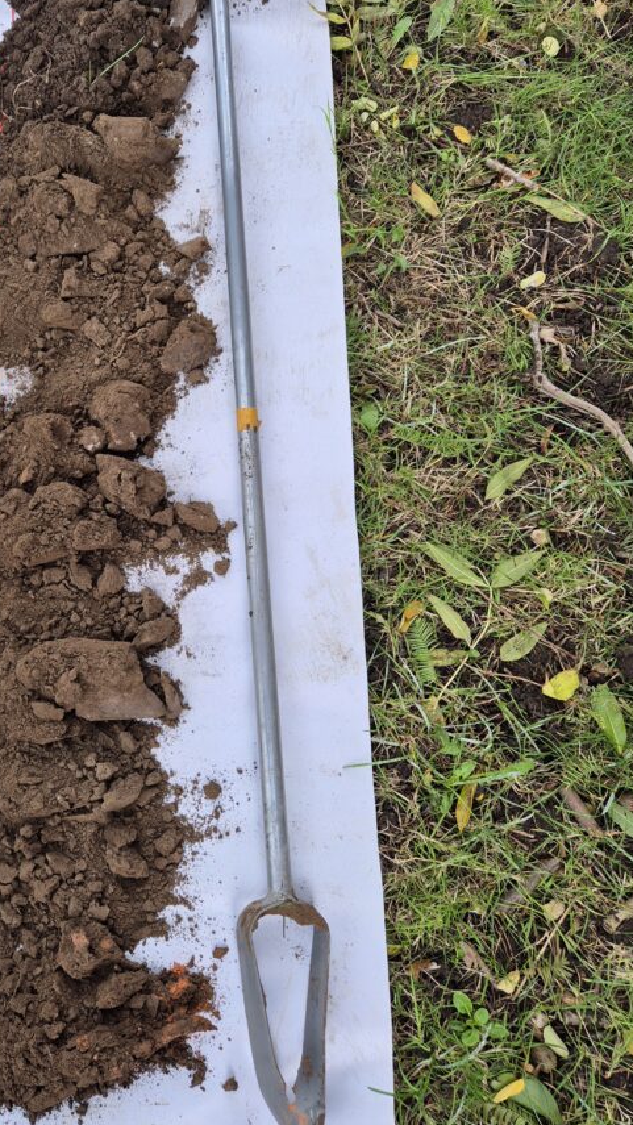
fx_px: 895
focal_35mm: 30
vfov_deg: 64.1
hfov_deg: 38.0
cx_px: 162
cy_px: 495
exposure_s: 1/180
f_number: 1.8
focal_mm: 5.4
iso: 32
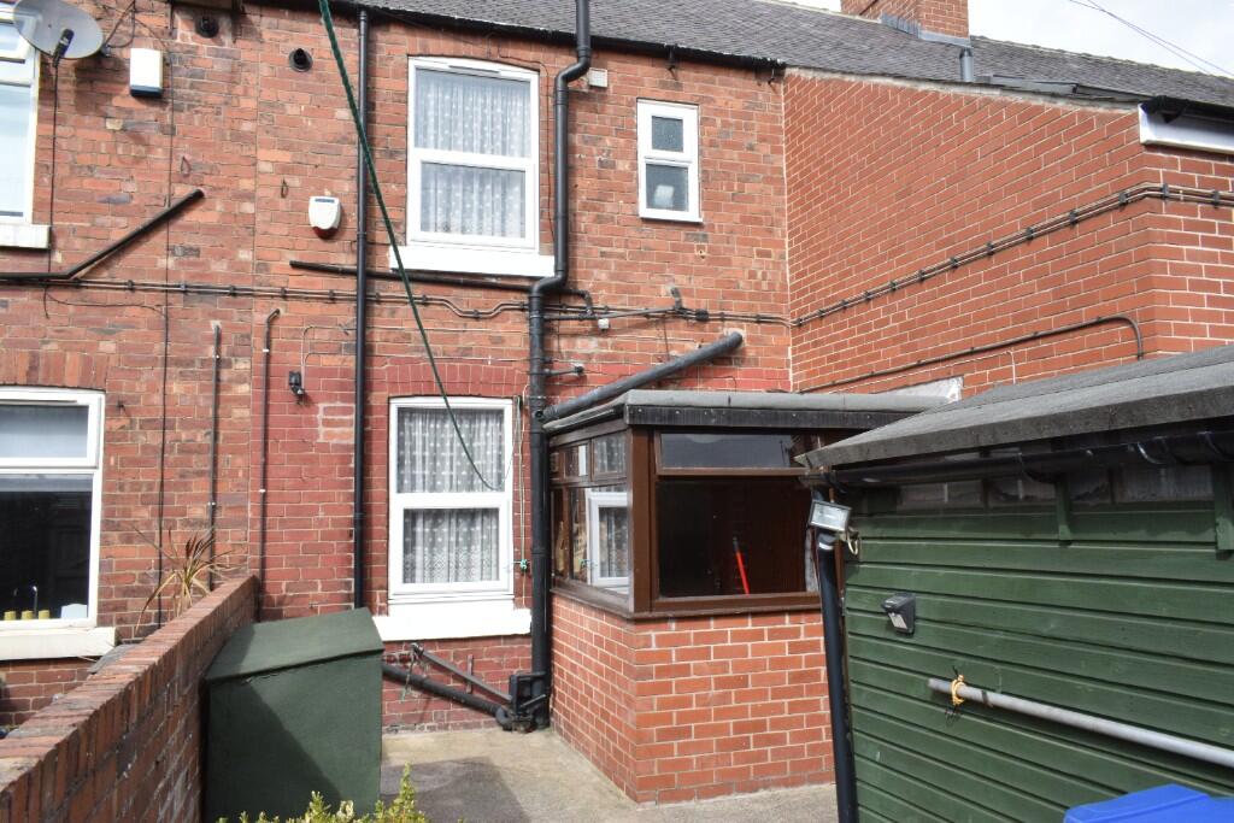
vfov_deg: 47.9
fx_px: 926
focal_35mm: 27
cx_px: 617
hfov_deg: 67.4
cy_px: 412
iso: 800
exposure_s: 1/200
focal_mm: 18
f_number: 18
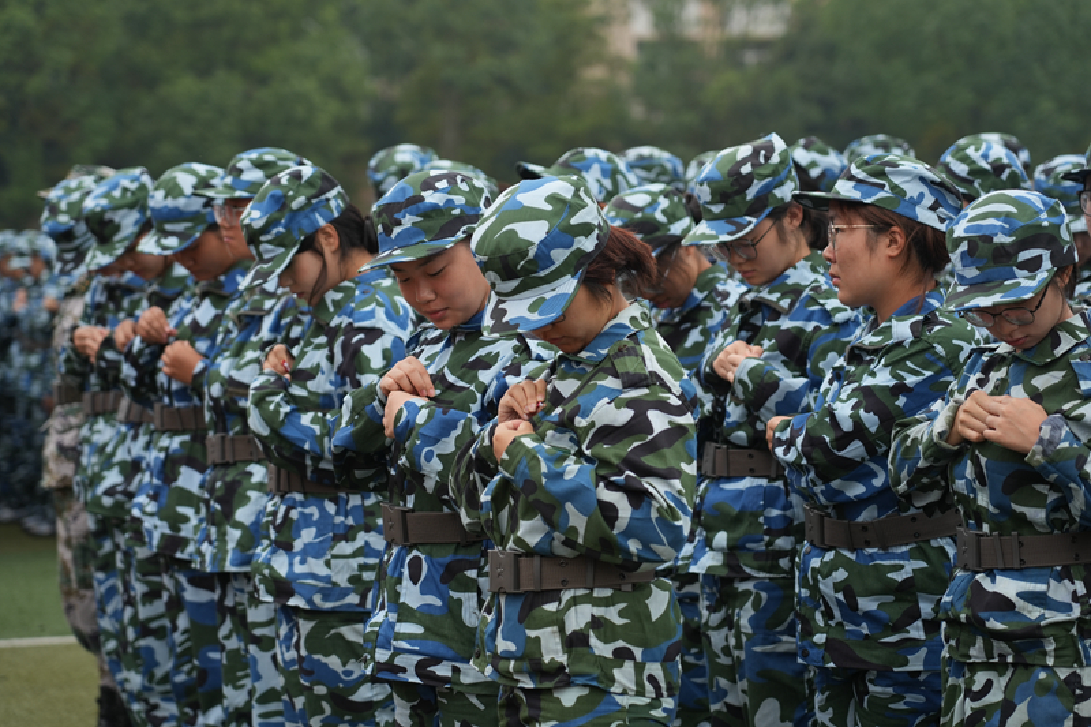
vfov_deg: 13.0
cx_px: 546
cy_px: 364
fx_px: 3181
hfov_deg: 19.5
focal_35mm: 105
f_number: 4
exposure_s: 1/250
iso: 200
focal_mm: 105
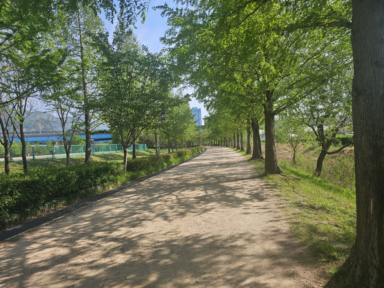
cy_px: 144
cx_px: 192
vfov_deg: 58.9
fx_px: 255
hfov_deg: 73.9
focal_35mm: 23
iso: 10
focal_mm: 6.3
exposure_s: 1/535
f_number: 1.7
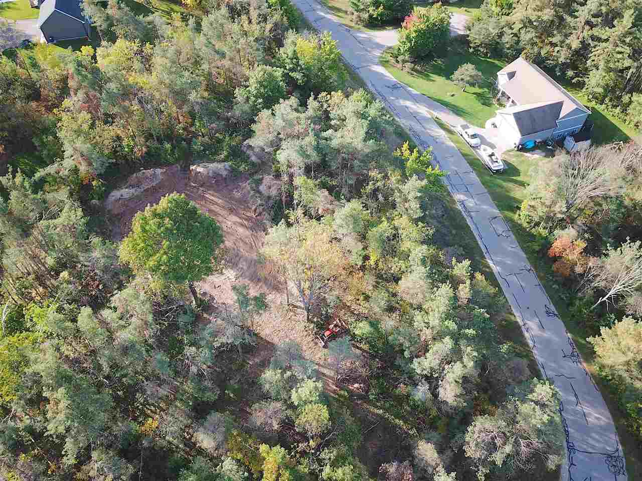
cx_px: 321
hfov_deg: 67.3
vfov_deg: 53.1
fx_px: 482
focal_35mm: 26
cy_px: 240
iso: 107
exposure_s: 1/25
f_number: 2.2
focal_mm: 4.73
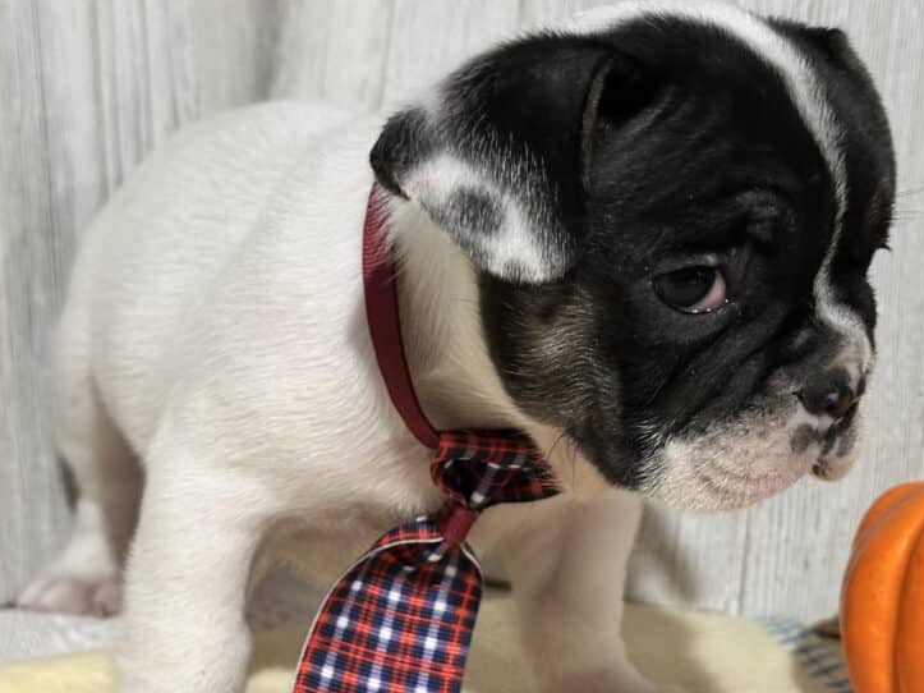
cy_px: 407
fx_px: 1815
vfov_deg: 21.6
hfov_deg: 28.5
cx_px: 562
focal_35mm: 68
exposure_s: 1/40
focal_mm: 6.86
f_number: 1.78
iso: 500
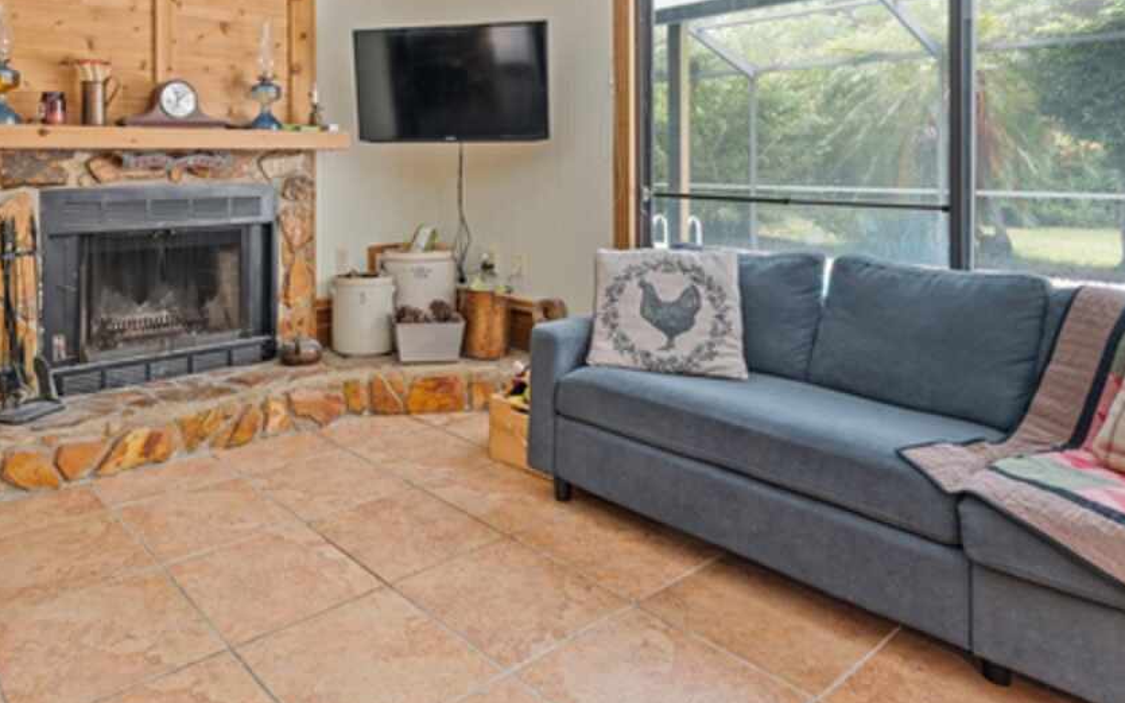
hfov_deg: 71.0
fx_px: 767
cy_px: 170
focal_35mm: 25
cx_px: 403
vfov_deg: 47.3
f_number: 11
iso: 250
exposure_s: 2
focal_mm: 16
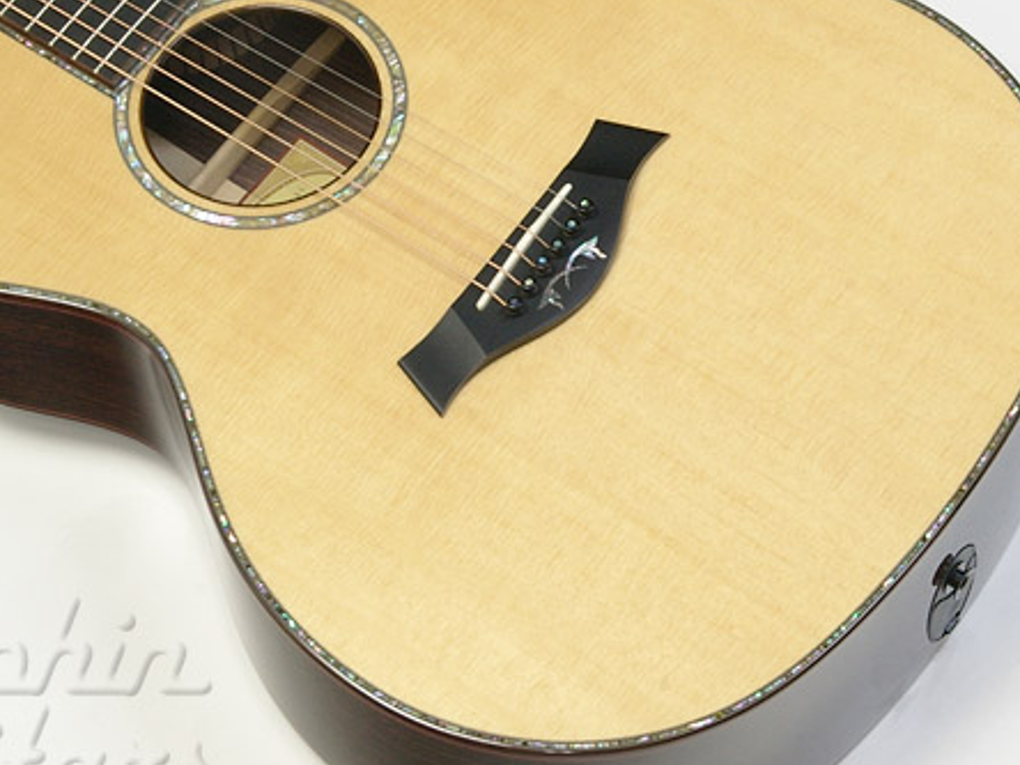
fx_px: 3359
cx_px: 441
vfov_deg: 13.0
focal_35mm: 114
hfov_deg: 17.3
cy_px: 345
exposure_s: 1.5
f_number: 19
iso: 400
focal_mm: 53
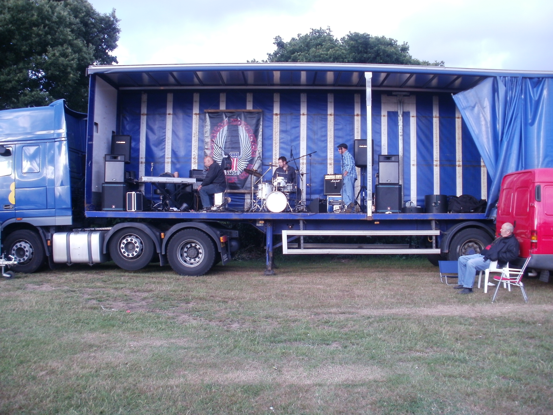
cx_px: 276
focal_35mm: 36
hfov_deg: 51.4
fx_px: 575
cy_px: 208
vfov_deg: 39.7
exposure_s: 1/125
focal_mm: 6.3
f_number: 3.5
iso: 100
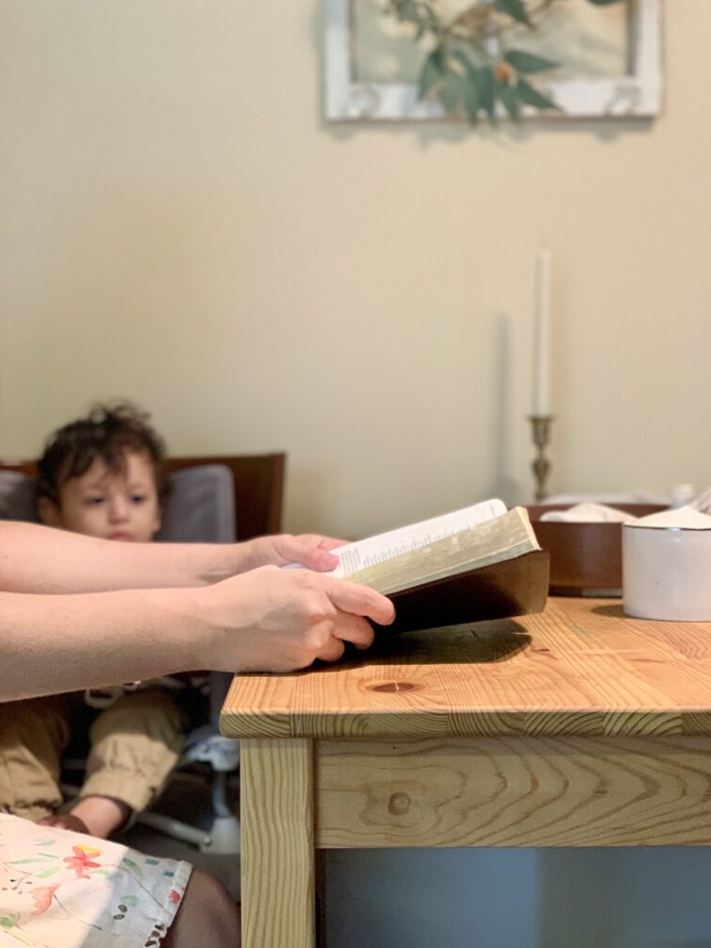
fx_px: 1451
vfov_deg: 36.2
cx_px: 361
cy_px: 467
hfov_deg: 27.5
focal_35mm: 53
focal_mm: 6
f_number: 2.4
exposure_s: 1/40
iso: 400
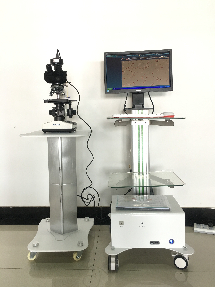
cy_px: 144
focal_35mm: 29
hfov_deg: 48.2
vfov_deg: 61.7
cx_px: 108
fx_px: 240
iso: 80
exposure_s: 1/33
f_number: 2.2
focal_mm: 4.15
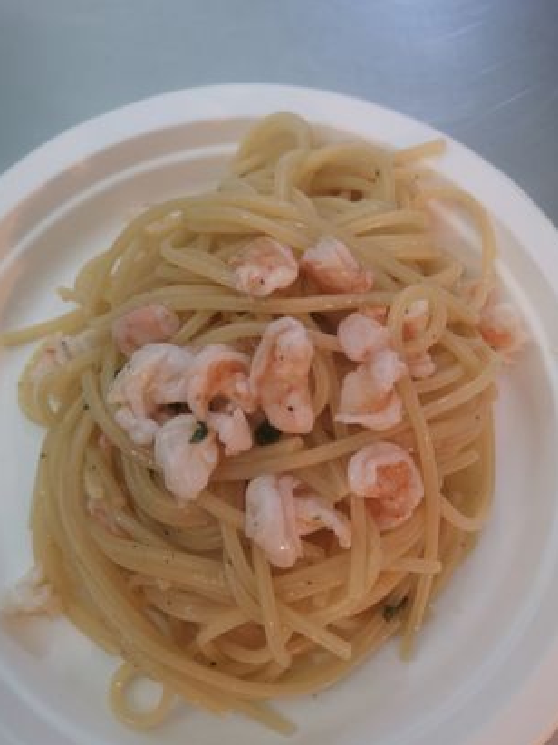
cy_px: 384
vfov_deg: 63.4
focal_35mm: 28
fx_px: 602
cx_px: 279
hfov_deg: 49.7
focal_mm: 5.58
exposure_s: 1/33.3
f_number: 1.8
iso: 160
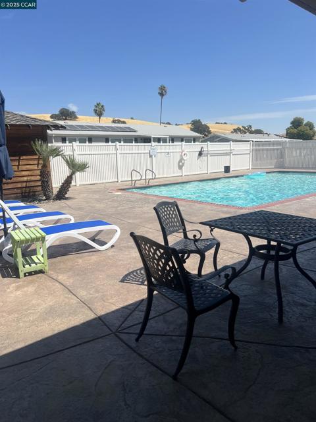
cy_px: 211
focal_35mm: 26
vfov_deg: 67.3
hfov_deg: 53.1
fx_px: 316
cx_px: 158
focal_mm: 5.7
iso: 50
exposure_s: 1/6579
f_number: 1.5
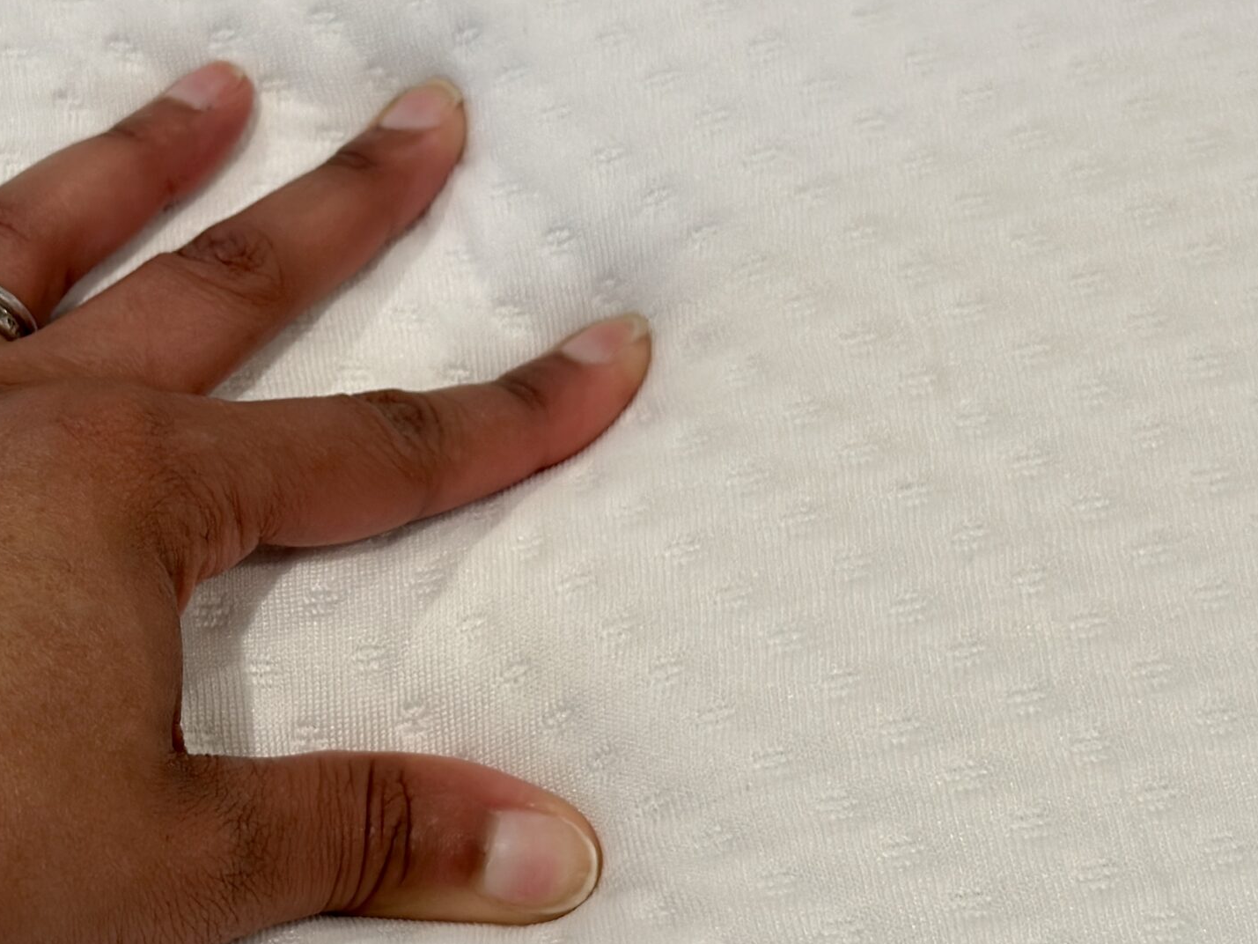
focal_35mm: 86
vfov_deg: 17.2
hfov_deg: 22.5
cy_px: 498
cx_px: 299
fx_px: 3126
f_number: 1.78
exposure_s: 1/60
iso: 125
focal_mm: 6.86
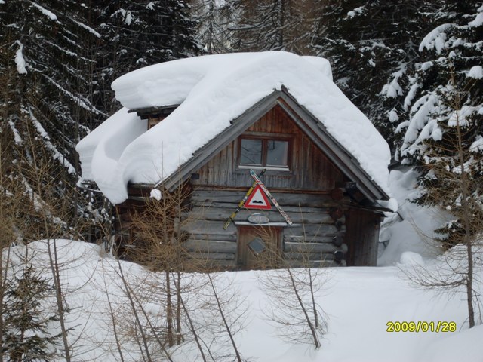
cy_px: 181
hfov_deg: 17.3
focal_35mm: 114
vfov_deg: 13.0
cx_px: 242
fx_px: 1591
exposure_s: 1/180
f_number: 5.2
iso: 80
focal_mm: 18.9
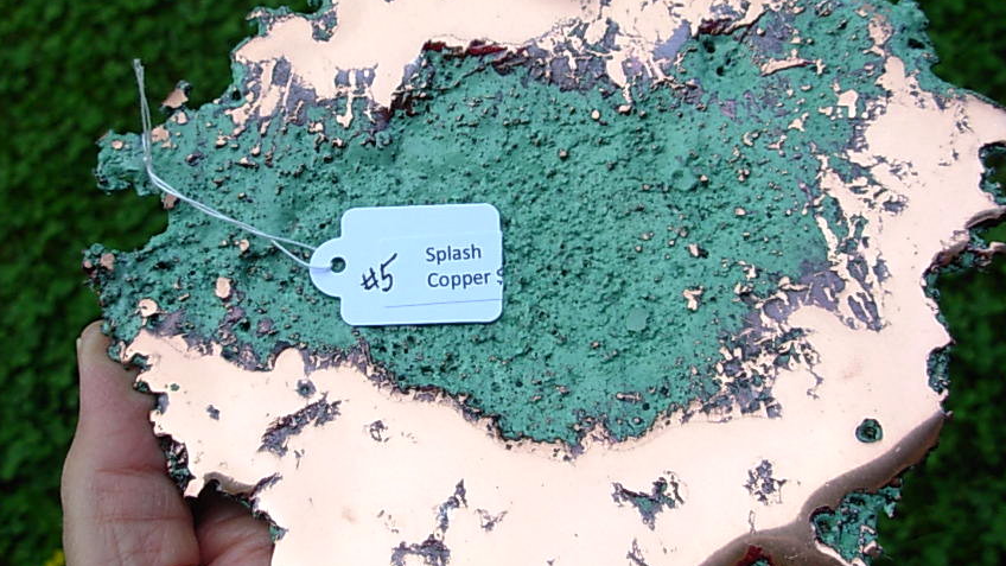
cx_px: 503
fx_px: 1334
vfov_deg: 23.9
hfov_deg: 41.3
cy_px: 249
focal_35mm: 50
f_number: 2.9
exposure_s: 1/313
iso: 50
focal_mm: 6.3
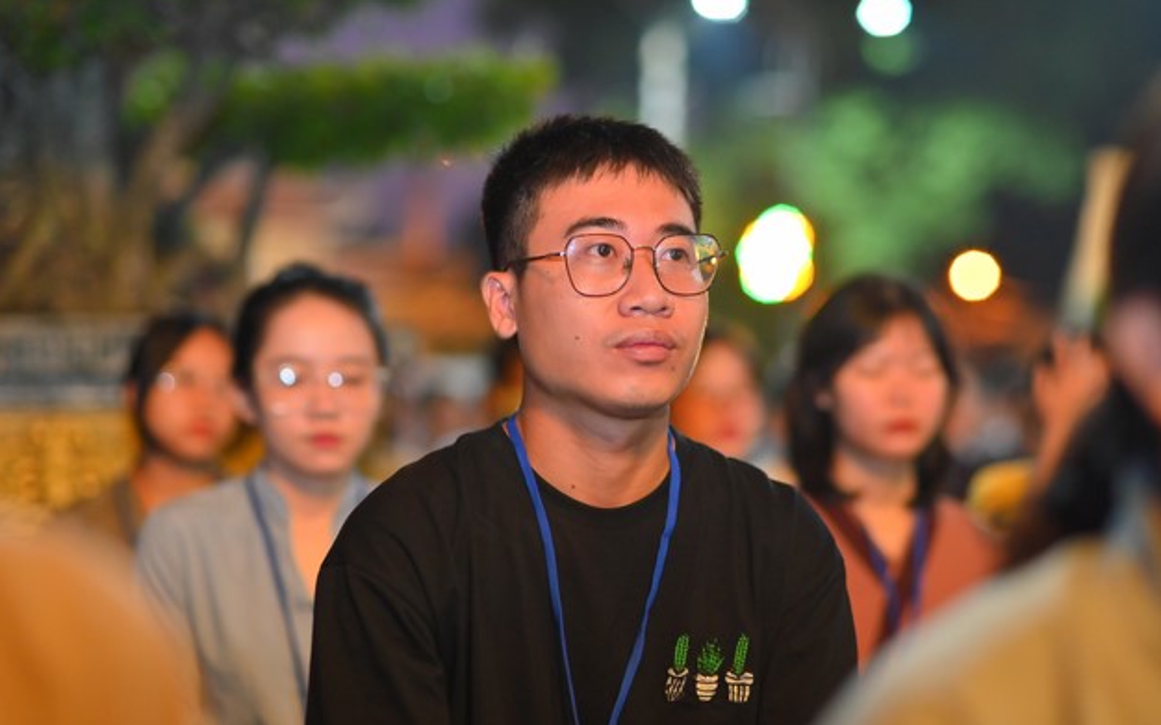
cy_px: 364
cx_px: 584
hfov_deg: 23.0
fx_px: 2847
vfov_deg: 14.5
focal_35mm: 90
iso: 1250
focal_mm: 85
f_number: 2.2
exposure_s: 1/125
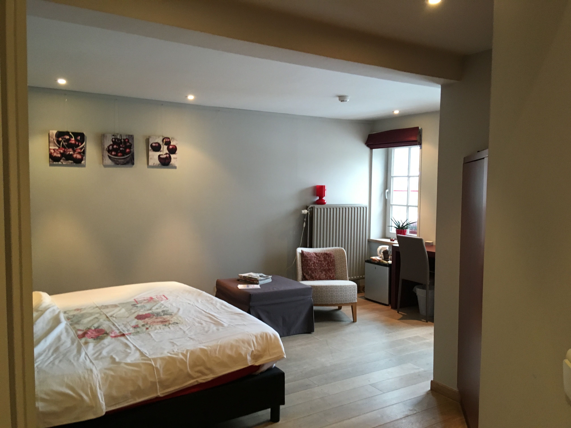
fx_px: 478
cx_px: 286
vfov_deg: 48.2
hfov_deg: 61.7
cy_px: 214
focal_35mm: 29
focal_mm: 4.15
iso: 200
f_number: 2.2
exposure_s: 1/33
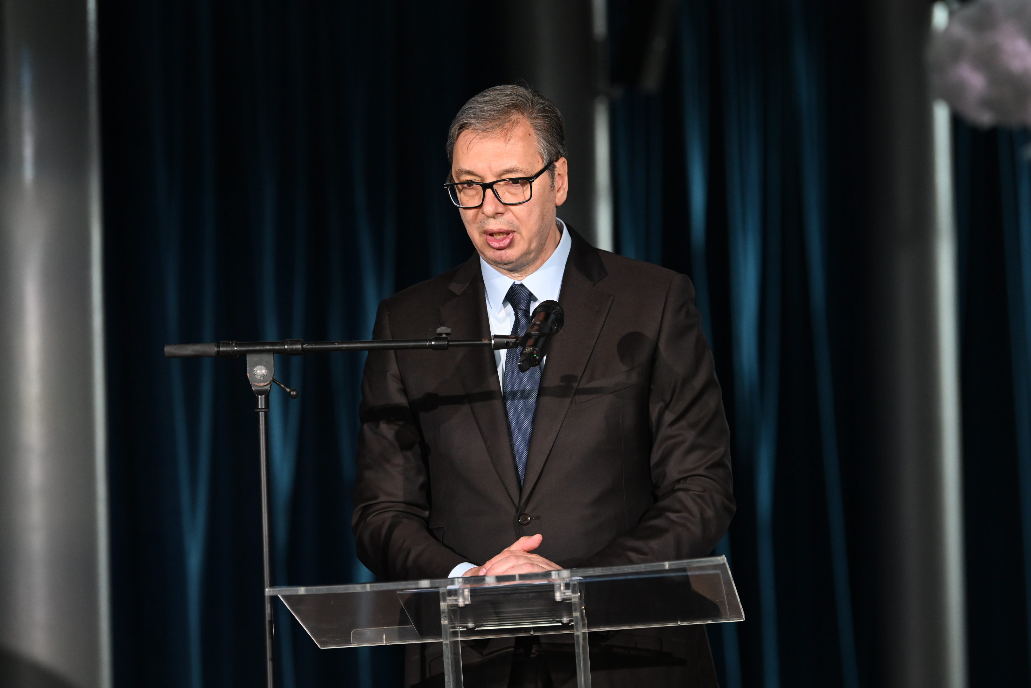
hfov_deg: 13.7
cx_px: 516
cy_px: 344
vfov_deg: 9.1
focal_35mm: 150
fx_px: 4295
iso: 3200
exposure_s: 1/320
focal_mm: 150
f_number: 4
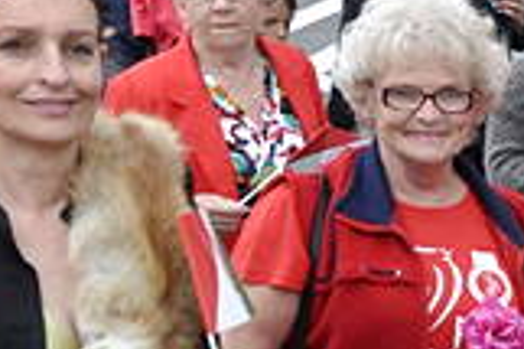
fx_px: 2530
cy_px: 409
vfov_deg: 7.8
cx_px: 1347
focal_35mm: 174
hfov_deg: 10.0
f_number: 9
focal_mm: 22
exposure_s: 1/500
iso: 1250
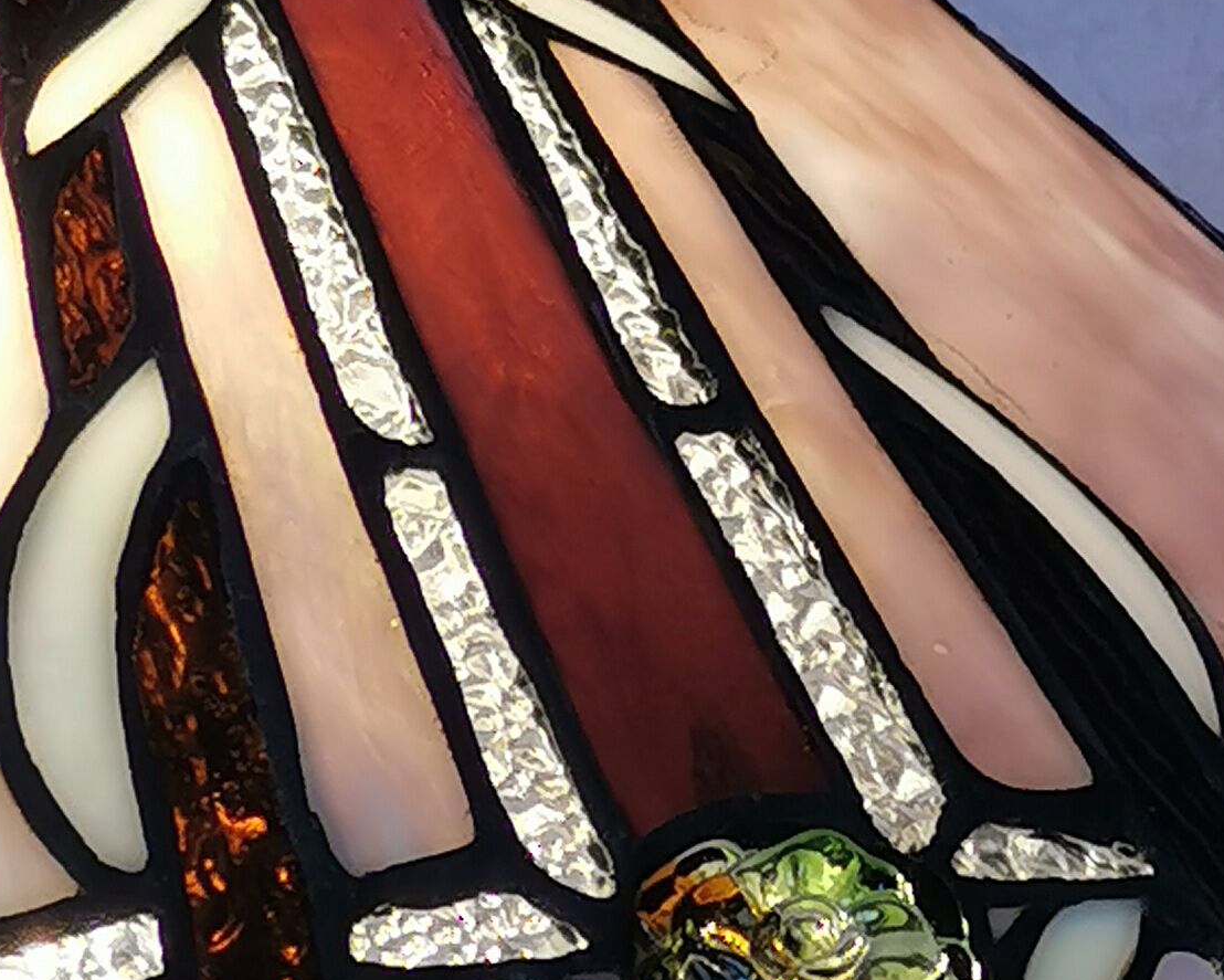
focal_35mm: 151
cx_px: 29
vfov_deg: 10.0
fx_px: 5472
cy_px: 1276
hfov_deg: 12.6
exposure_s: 1/100
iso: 50
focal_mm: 5.58
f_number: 1.8
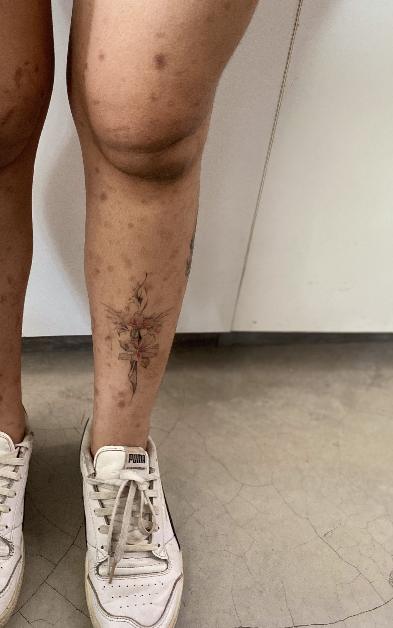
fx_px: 686
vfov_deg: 49.2
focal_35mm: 40
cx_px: 74
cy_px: 273
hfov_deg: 31.1
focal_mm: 4.25
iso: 400
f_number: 1.8
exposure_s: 1/50
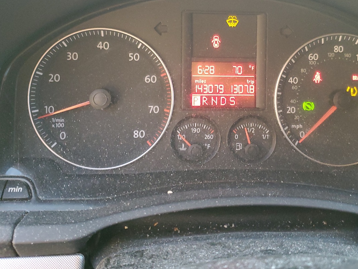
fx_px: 403
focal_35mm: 39
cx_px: 214
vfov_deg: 36.1
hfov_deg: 47.6
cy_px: 71
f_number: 1.5
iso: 264
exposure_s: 1/60.2
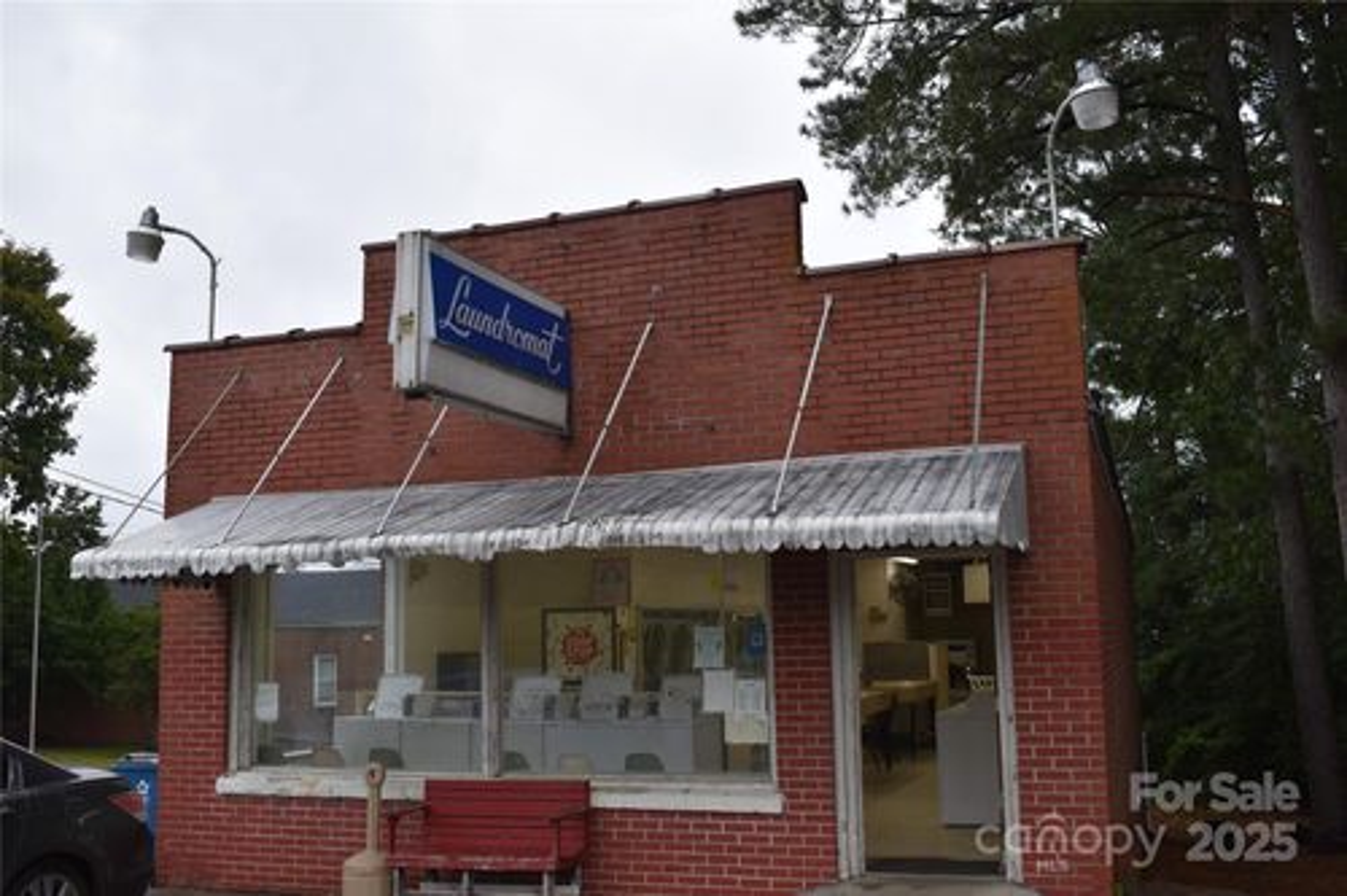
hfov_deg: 55.1
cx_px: 674
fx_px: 1290
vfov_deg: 38.3
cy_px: 448
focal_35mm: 34
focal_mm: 23
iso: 200
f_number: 5.6
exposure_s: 1/250
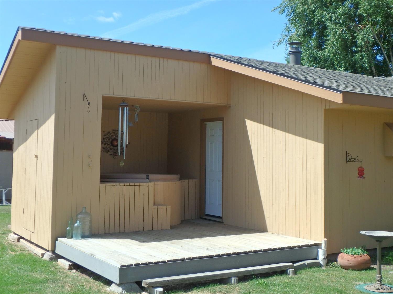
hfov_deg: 44.8
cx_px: 196
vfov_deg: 34.3
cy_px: 147
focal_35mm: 42
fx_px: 477
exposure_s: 1/500
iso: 125
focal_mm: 7.5
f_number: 5.2
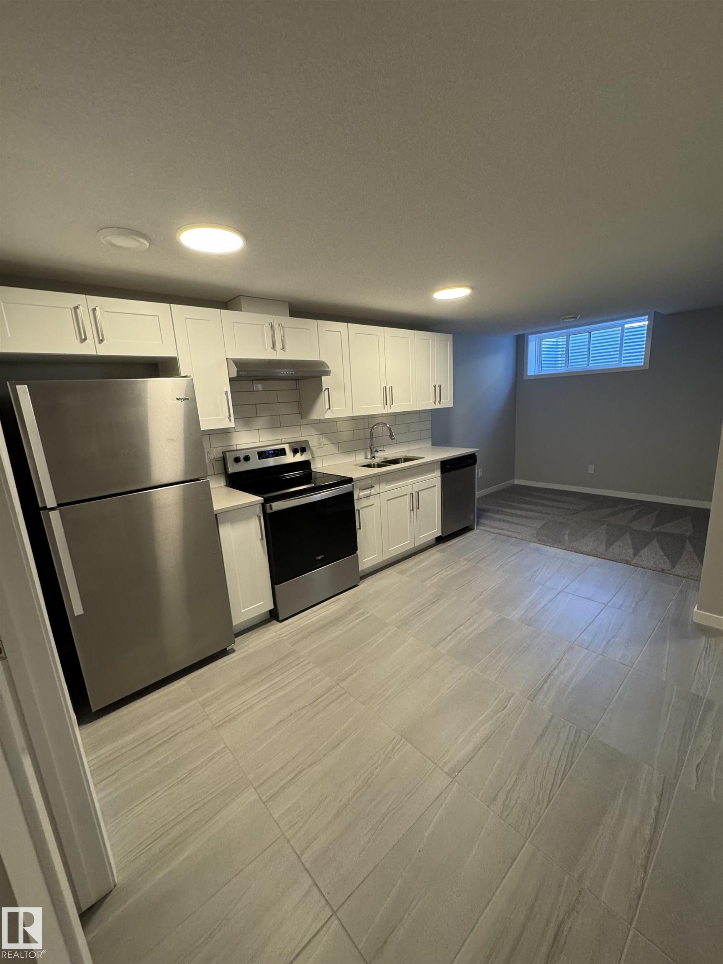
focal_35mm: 14
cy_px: 482
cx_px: 362
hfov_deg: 85.7
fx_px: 390
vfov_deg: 102.1
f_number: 2.2
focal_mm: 2.22
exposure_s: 1/120
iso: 250
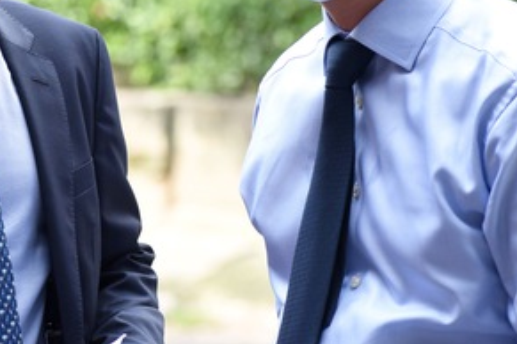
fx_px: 4150
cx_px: 23
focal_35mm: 289
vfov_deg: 4.8
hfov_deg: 7.1
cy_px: 61
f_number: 5
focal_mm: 112
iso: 1000
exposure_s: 1/800
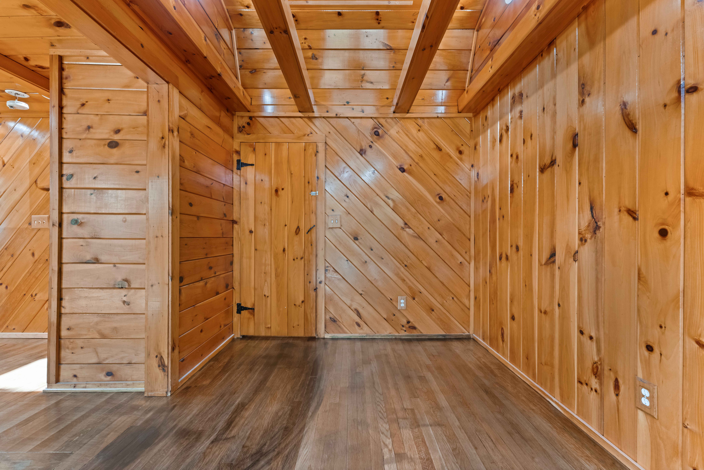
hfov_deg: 101.5
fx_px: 287
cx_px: 352
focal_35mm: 15
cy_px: 235
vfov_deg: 78.5
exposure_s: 1/1.25
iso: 1600
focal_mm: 14.7
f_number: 11
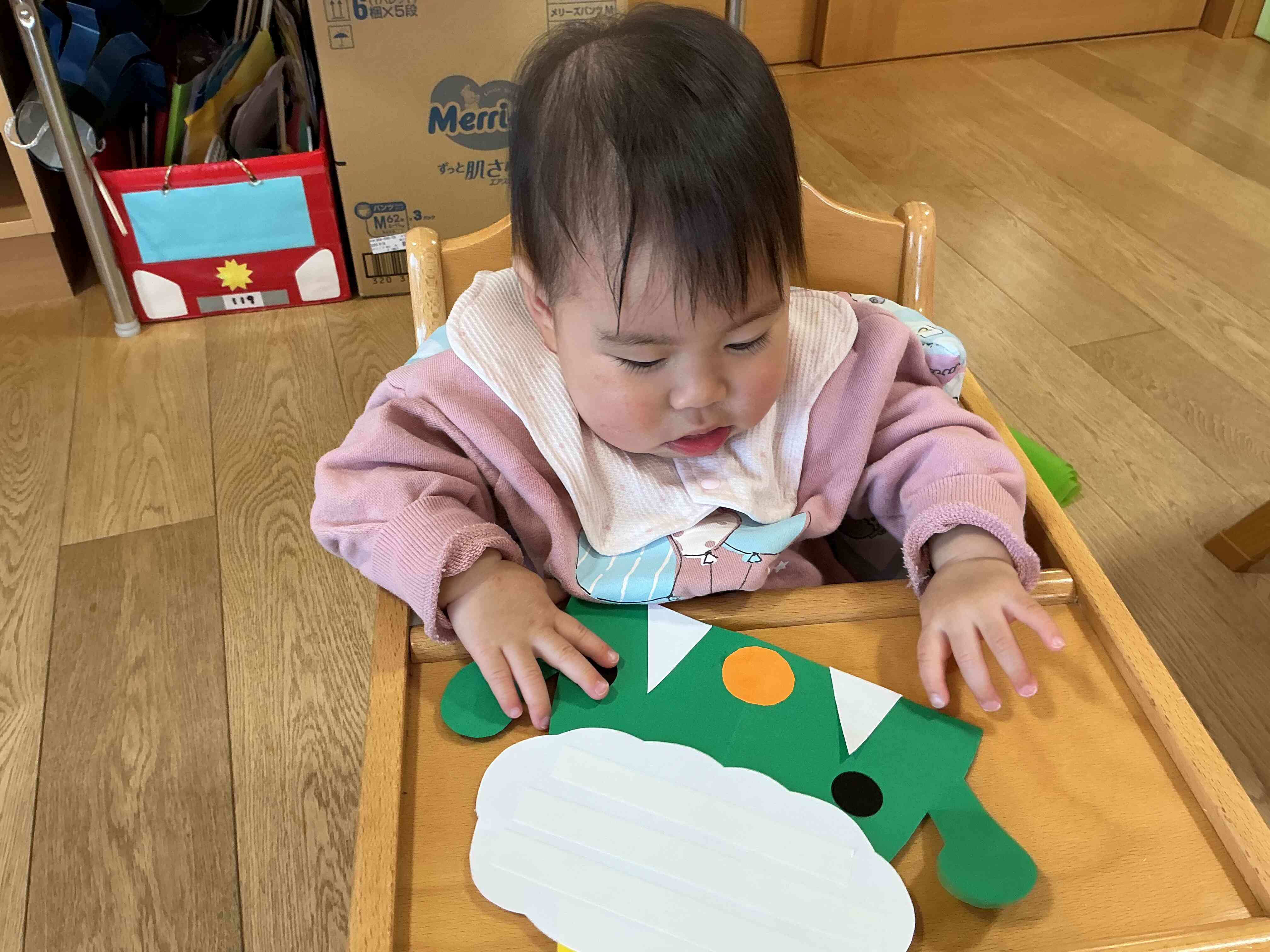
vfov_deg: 48.2
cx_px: 635
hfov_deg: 61.7
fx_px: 1064
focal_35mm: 29
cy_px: 476
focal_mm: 3
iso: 64
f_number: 1.8
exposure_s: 1/120
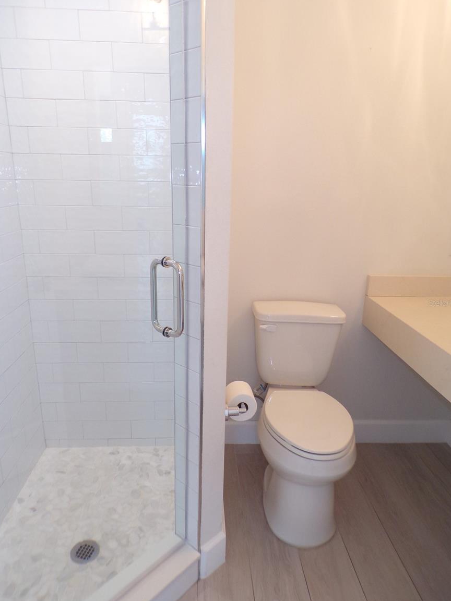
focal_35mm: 25
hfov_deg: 54.9
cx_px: 231
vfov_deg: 69.4
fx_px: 434
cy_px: 303
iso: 180
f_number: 3
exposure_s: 1/34
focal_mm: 4.3
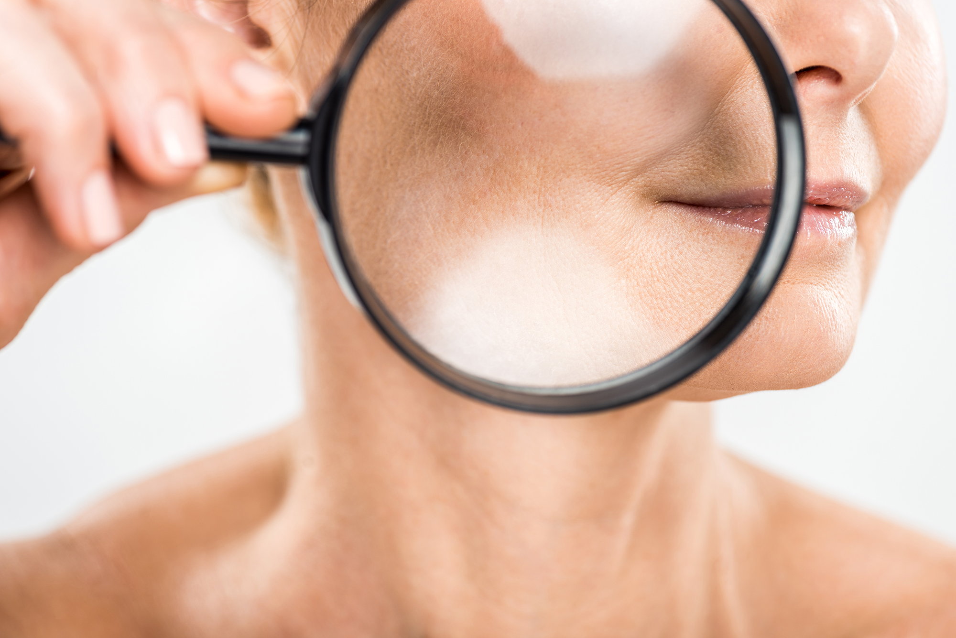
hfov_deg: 19.4
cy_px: 319
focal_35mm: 105
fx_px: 2789
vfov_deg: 13.1
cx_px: 478
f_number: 6.3
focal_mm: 105
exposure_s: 1/200
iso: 50
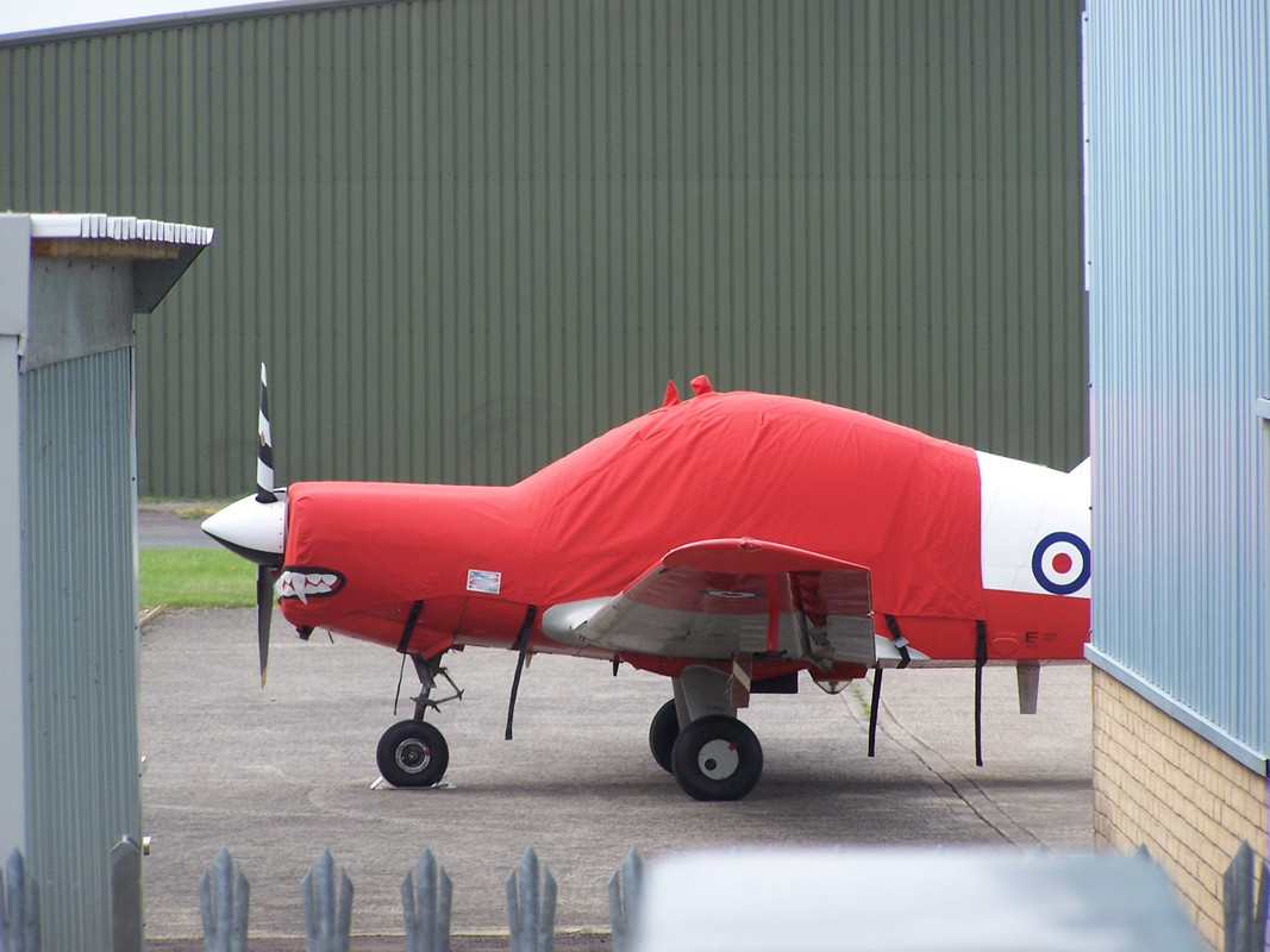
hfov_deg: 9.1
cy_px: 476
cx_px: 635
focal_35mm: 218
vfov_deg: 6.8
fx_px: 7997
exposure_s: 1/750
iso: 80
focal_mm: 36.2
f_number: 3.2
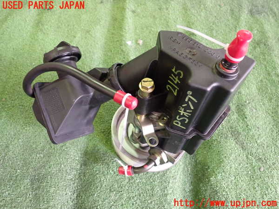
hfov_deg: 60.0
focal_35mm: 30
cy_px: 104
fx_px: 242
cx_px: 140
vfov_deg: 46.8
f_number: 2.3
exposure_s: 1/30
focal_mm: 5.4
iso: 640
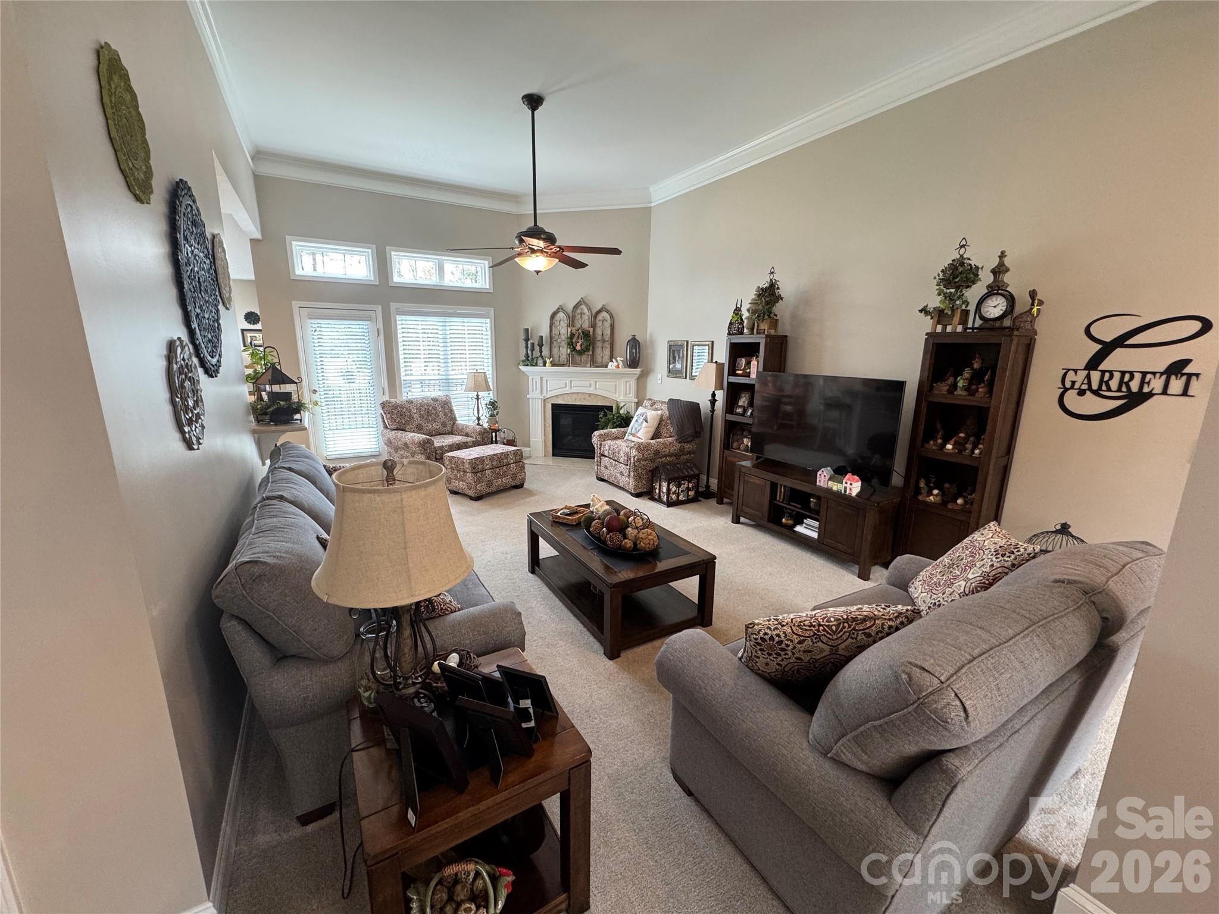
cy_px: 457
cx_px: 610
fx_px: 493
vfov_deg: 85.7
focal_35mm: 14
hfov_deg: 102.1
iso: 200
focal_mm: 2.22
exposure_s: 1/60
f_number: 2.2
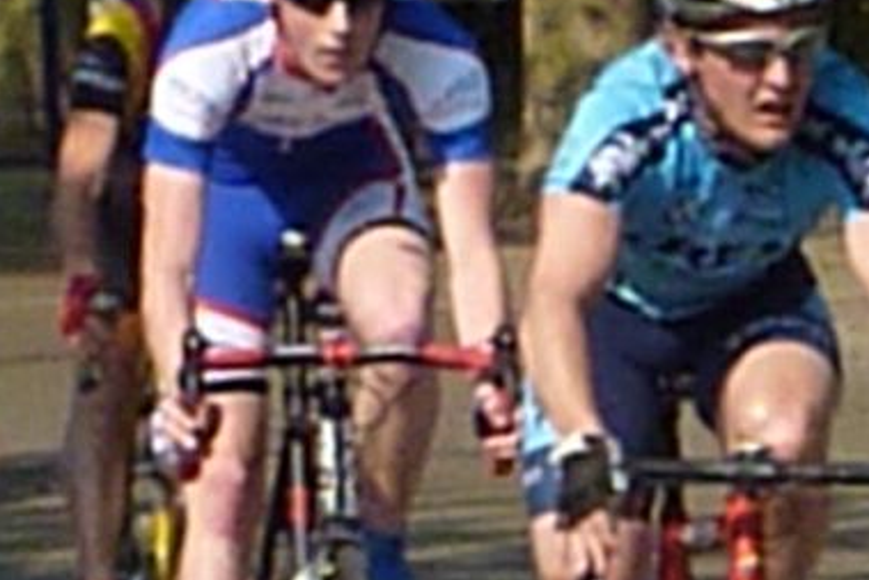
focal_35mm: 354
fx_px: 8548
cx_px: 1791
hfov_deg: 5.7
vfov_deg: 3.9
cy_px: 552
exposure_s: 1/1600
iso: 800
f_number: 6.3
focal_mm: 10.3
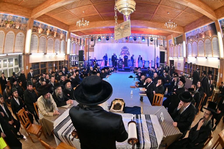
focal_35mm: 15
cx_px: 112
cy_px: 74
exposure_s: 1/160
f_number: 4
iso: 400
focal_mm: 10.5
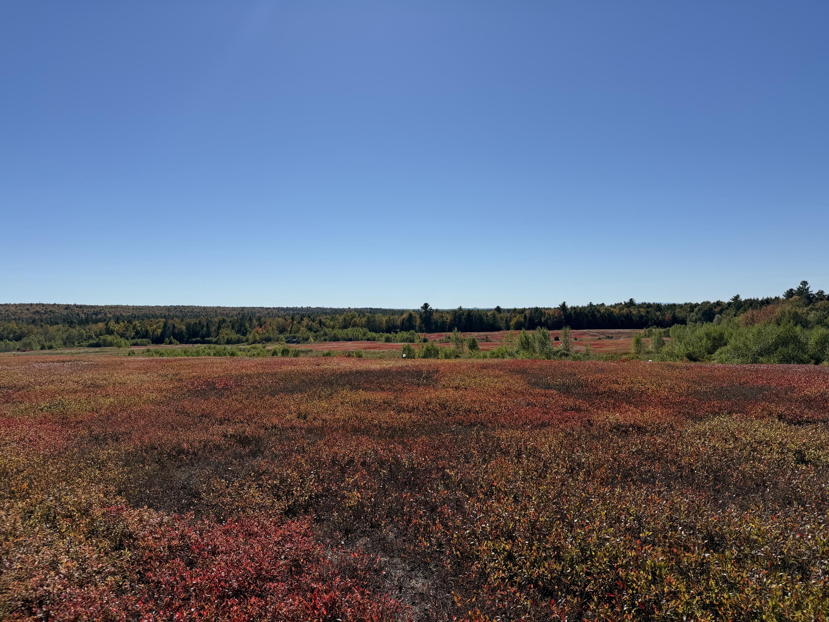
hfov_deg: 71.6
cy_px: 311
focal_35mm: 24
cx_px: 414
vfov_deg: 56.8
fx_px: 575
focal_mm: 6.76
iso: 80
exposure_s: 1/9091
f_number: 1.78
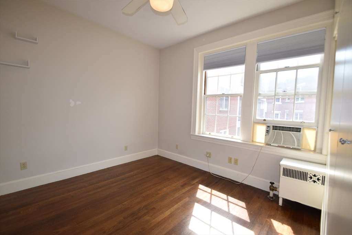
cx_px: 176
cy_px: 118
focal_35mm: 15
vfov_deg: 77.3
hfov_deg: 100.4
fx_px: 147
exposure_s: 1/125
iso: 280
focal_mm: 10
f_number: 5.6
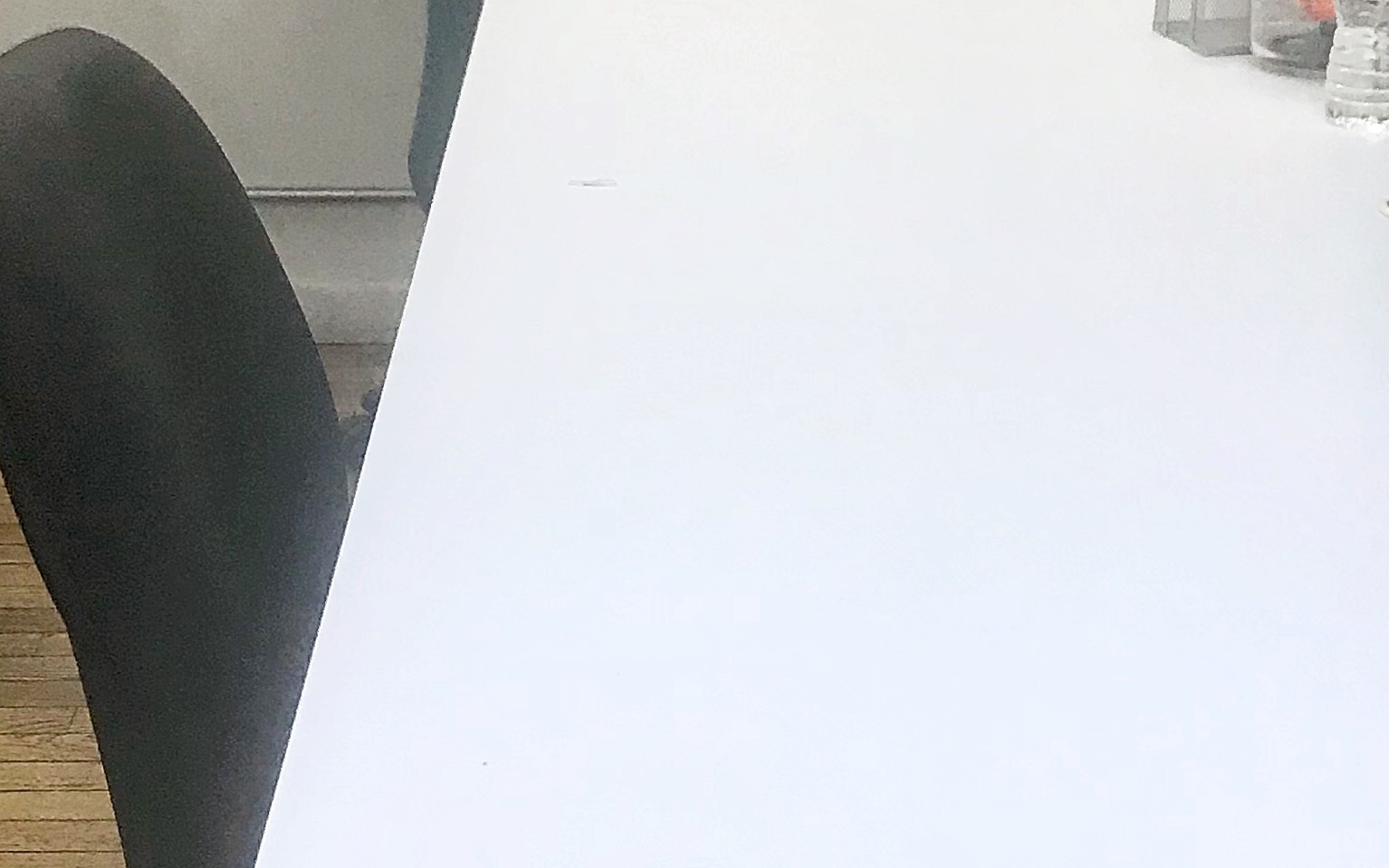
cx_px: 724
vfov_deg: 16.6
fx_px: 2953
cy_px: 218
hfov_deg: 26.5
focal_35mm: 78
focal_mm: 3.99
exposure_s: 1/40
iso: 25
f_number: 1.8
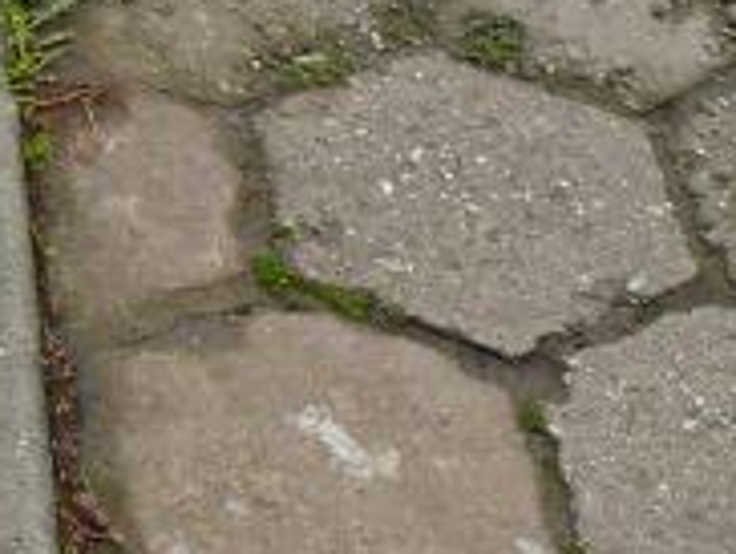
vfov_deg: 11.6
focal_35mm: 123
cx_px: -473
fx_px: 2619
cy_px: -283
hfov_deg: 14.5
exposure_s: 1/125
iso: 100
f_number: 3.6
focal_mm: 7.4
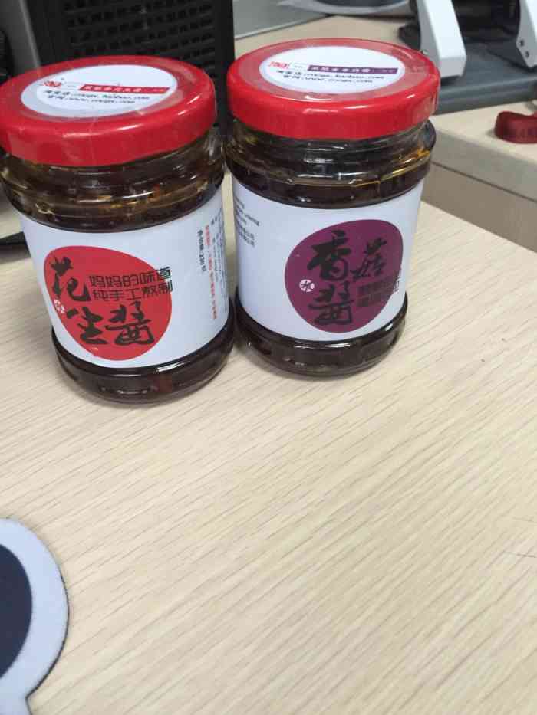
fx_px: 600
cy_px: 358
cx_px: 268
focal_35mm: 29
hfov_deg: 48.2
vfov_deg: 61.7
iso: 160
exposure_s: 1/17
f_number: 2.2
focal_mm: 4.15
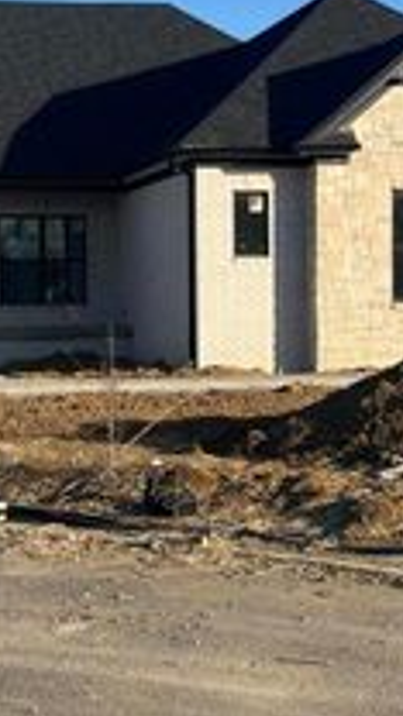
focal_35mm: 91
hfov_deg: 13.3
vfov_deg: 23.4
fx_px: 1729
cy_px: 329
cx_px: 169
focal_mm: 5.7
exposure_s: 1/3571
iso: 50
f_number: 1.5
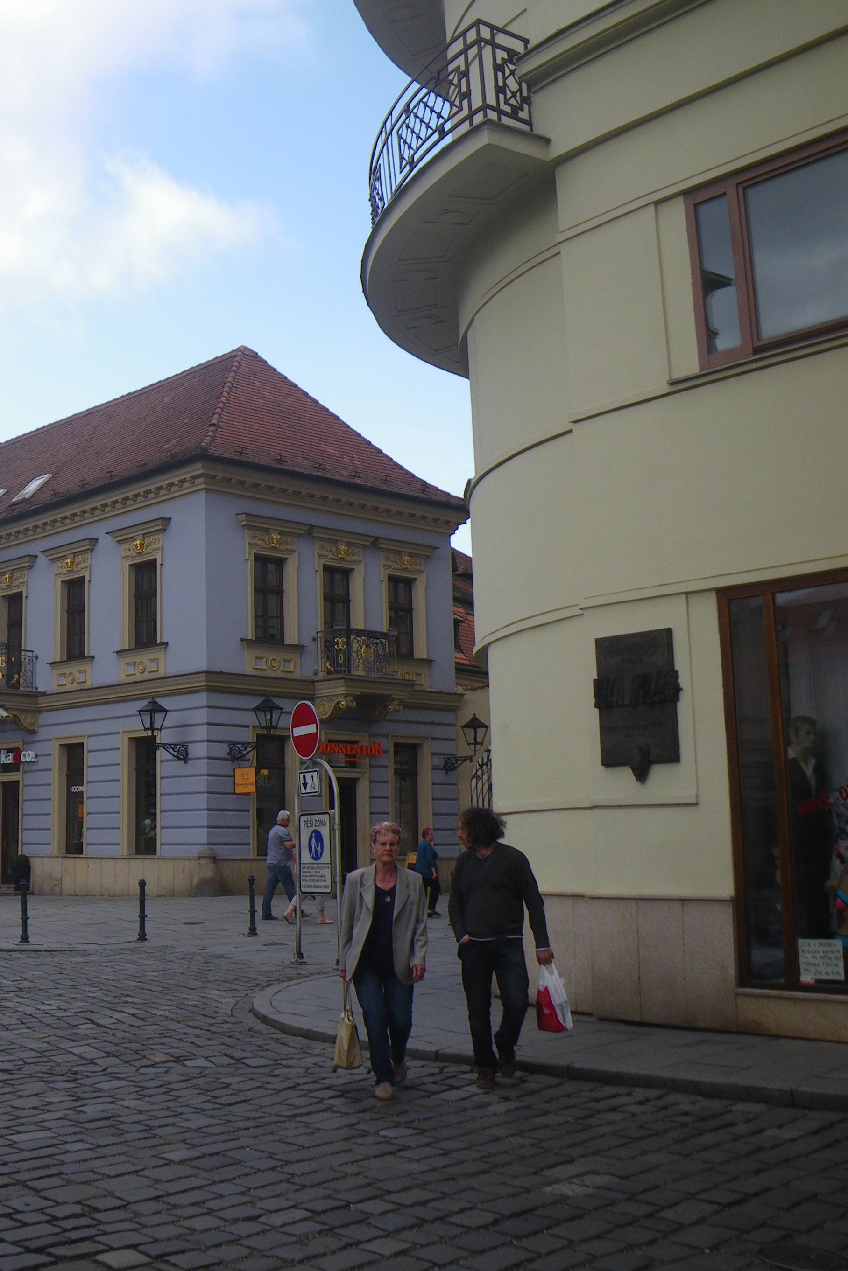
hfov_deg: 31.8
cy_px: 638
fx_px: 1378
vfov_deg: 49.6
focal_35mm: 39
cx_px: 18
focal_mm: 5
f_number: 3.5
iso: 50
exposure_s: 1/250
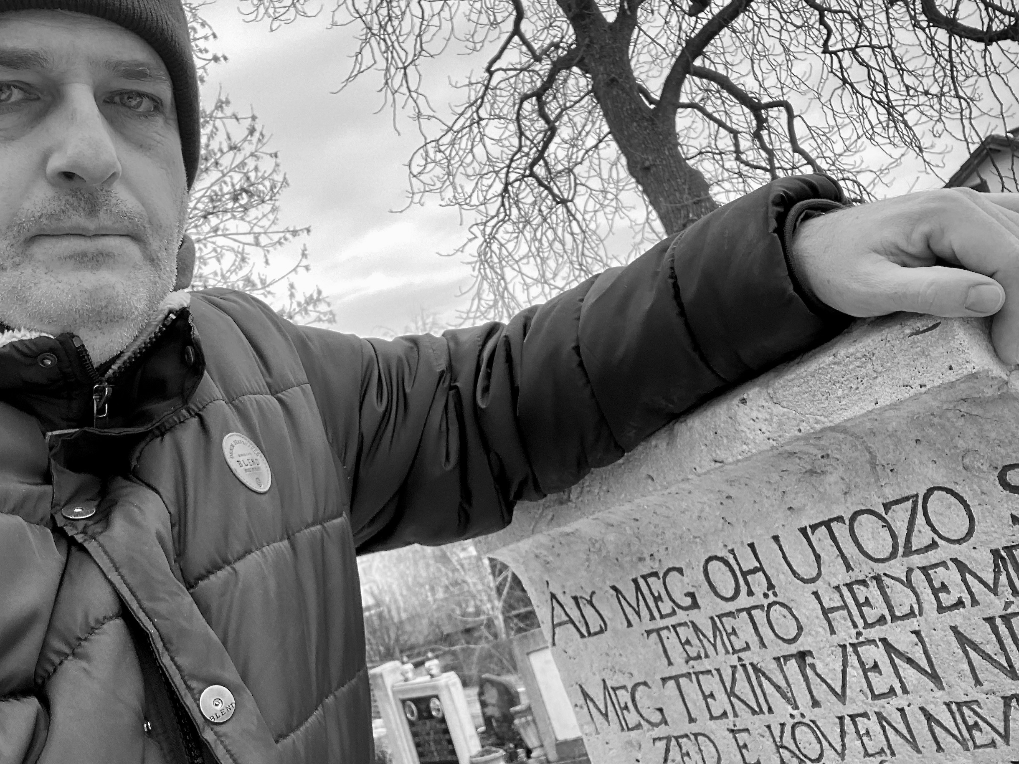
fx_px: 1119
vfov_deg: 37.7
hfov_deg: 48.5
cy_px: 419
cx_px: 380
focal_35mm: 38
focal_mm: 2.71
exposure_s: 1/122
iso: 25
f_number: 2.2
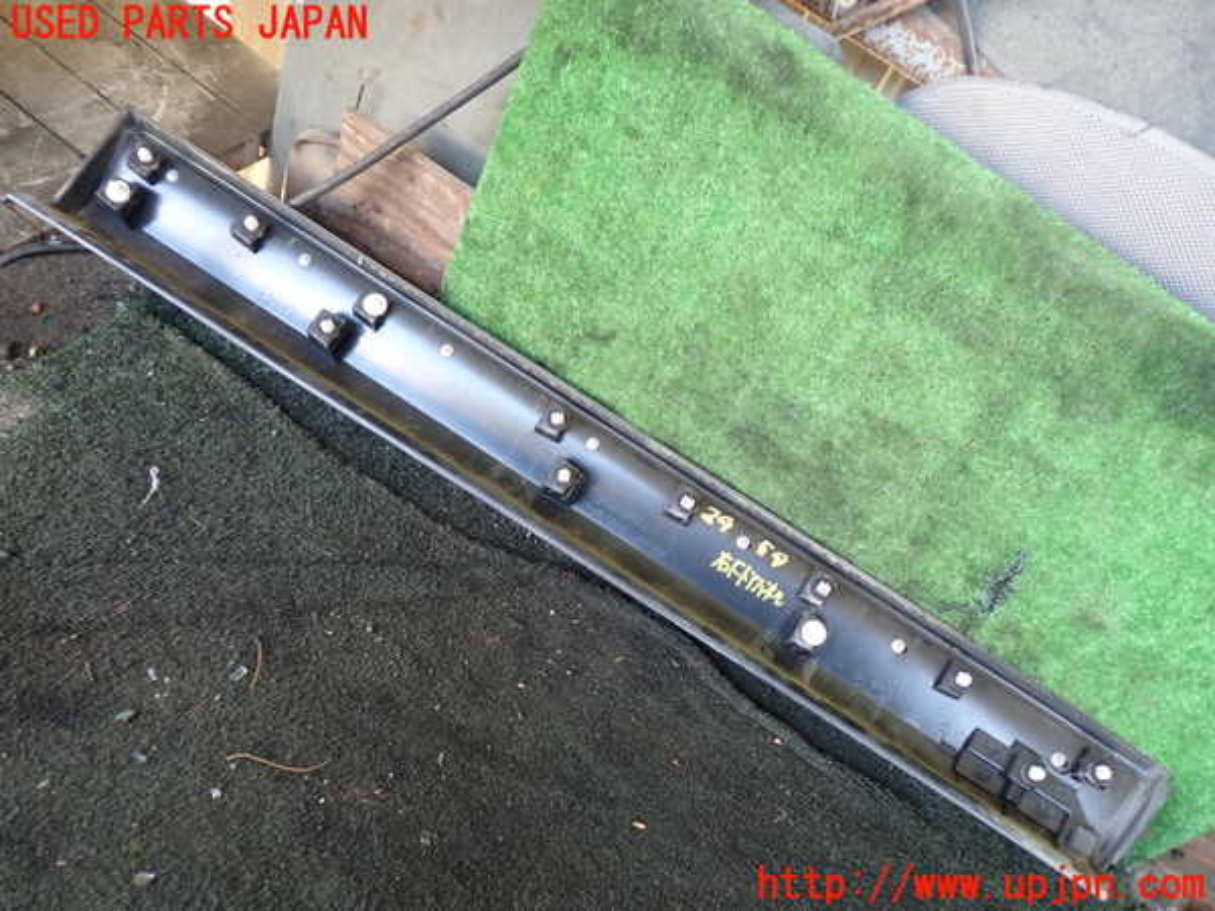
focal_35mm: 30
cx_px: 608
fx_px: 1053
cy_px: 456
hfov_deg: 60.0
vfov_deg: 46.8
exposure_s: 1/30
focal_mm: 5.4
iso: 200
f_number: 2.3
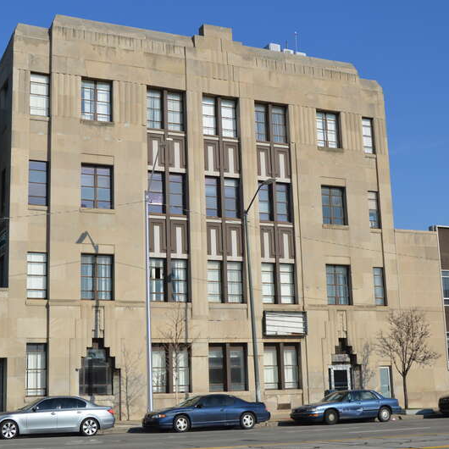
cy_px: 224
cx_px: 180
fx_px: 734
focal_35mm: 50
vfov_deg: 34.0
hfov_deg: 33.9
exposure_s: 1/400
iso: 100
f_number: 10
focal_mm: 26
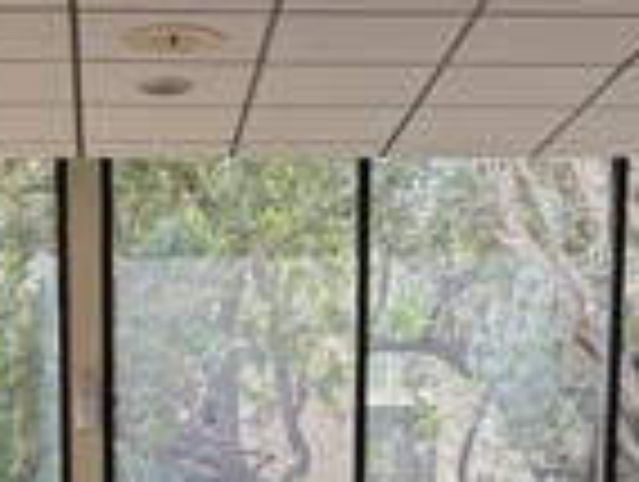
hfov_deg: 18.1
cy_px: 928
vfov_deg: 12.3
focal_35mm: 108
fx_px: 1997
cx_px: 148
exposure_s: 1/120
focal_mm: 6.76
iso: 100
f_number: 1.78
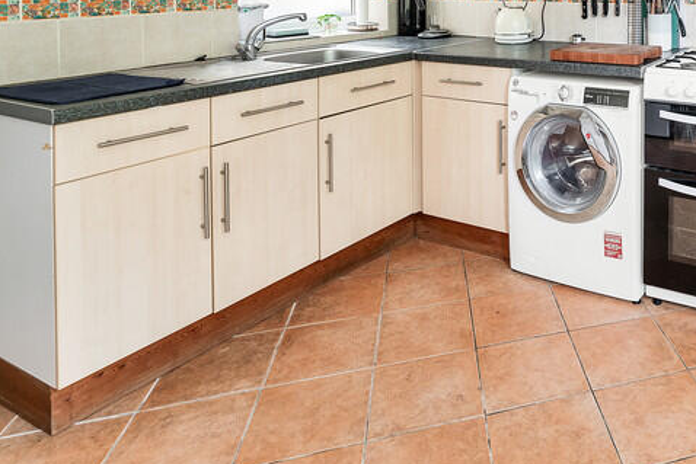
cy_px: -21
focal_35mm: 30
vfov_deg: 37.8
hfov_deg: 54.6
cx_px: 616
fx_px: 580
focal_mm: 14
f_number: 6.3
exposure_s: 1/3
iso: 320
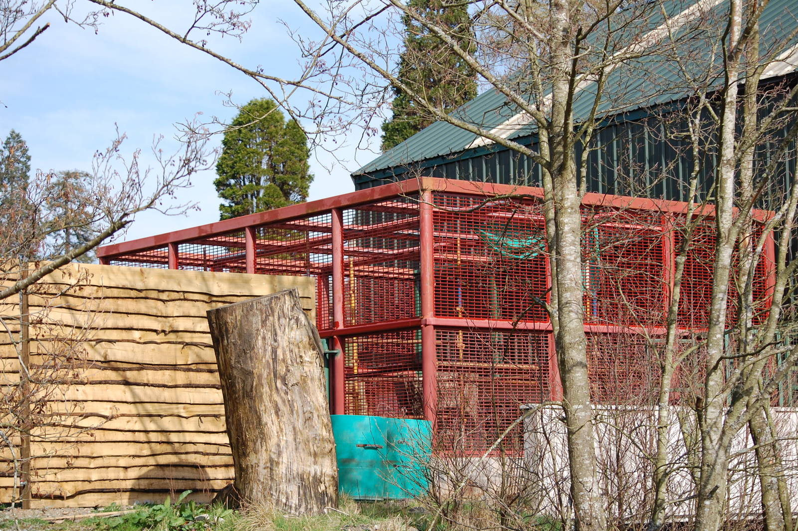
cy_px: 266
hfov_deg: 21.9
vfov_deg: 14.7
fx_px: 2060
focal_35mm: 93
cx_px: 399
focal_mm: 62
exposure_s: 1/500
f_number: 5.6
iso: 200
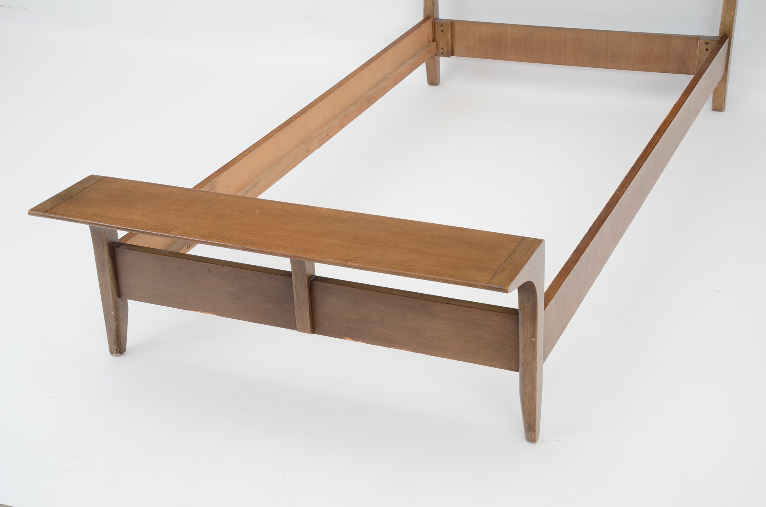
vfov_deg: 23.7
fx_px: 1210
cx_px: 383
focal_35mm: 57
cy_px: 254
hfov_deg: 35.1
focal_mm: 38
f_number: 7.1
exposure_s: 1/100
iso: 320
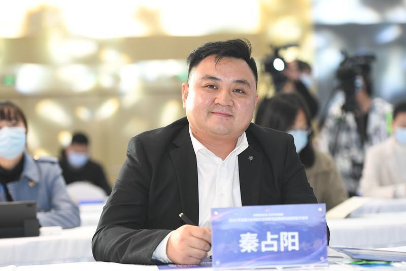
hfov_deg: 20.4
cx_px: 203
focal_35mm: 100
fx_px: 1127
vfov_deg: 13.7
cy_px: 136
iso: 1600
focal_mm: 100
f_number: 3.2
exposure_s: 1/250
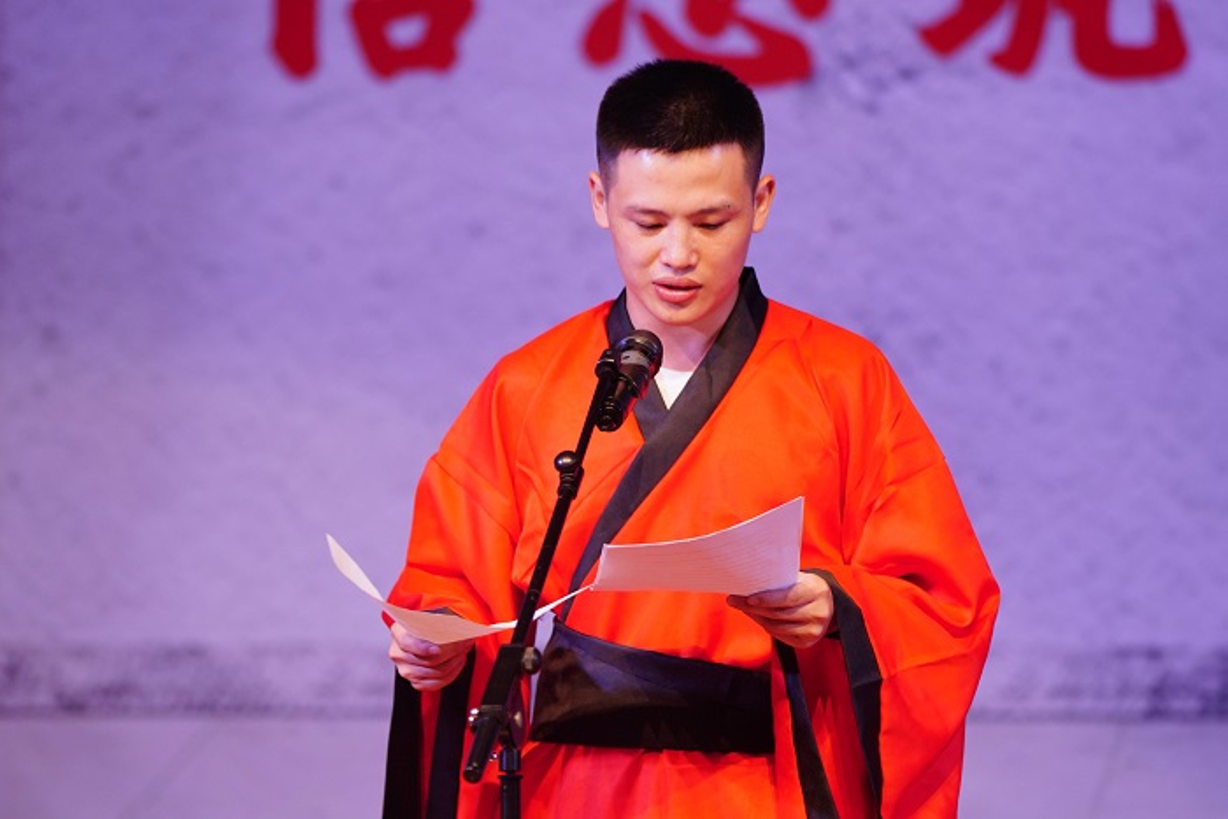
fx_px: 8427
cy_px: 410
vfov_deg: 5.6
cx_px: 614
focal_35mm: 247
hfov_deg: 8.3
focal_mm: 165
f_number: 2.8
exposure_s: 1/250
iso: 800
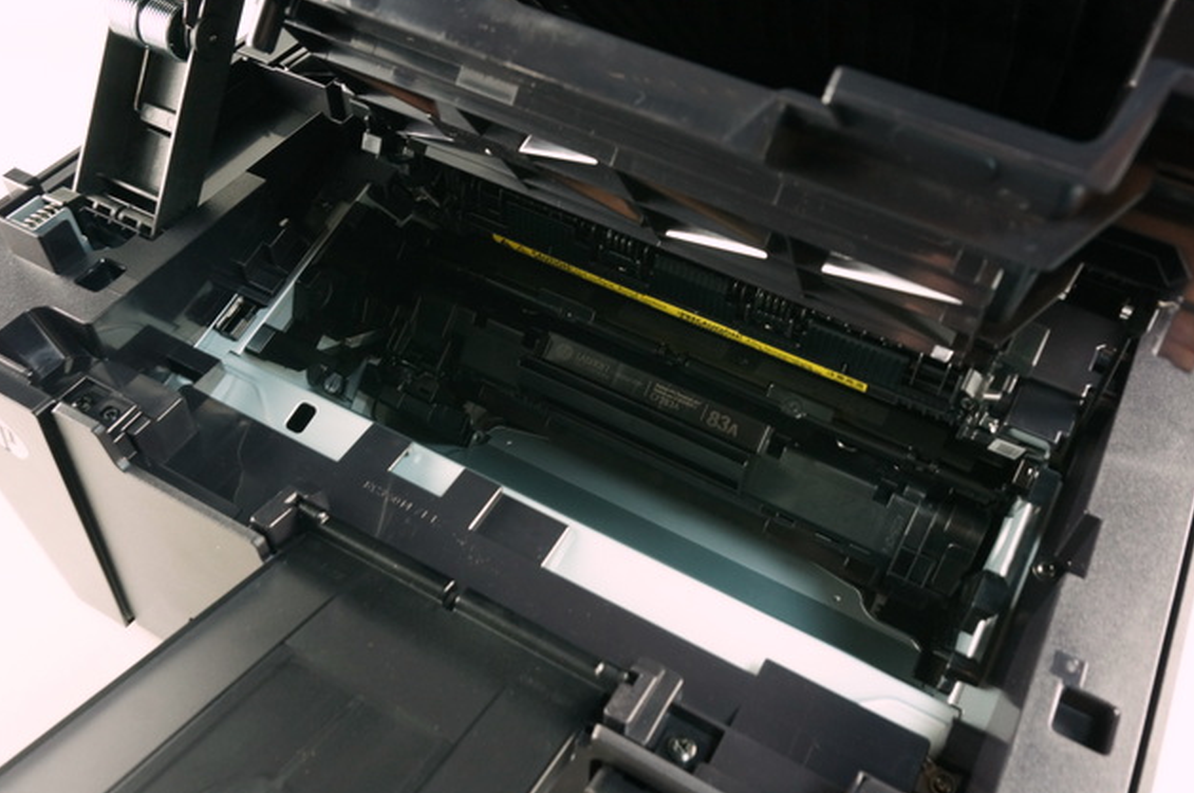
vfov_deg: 42.2
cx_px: 604
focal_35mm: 31
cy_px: 396
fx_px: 1027
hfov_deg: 60.3
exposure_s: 1/5
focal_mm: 20
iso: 800
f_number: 9
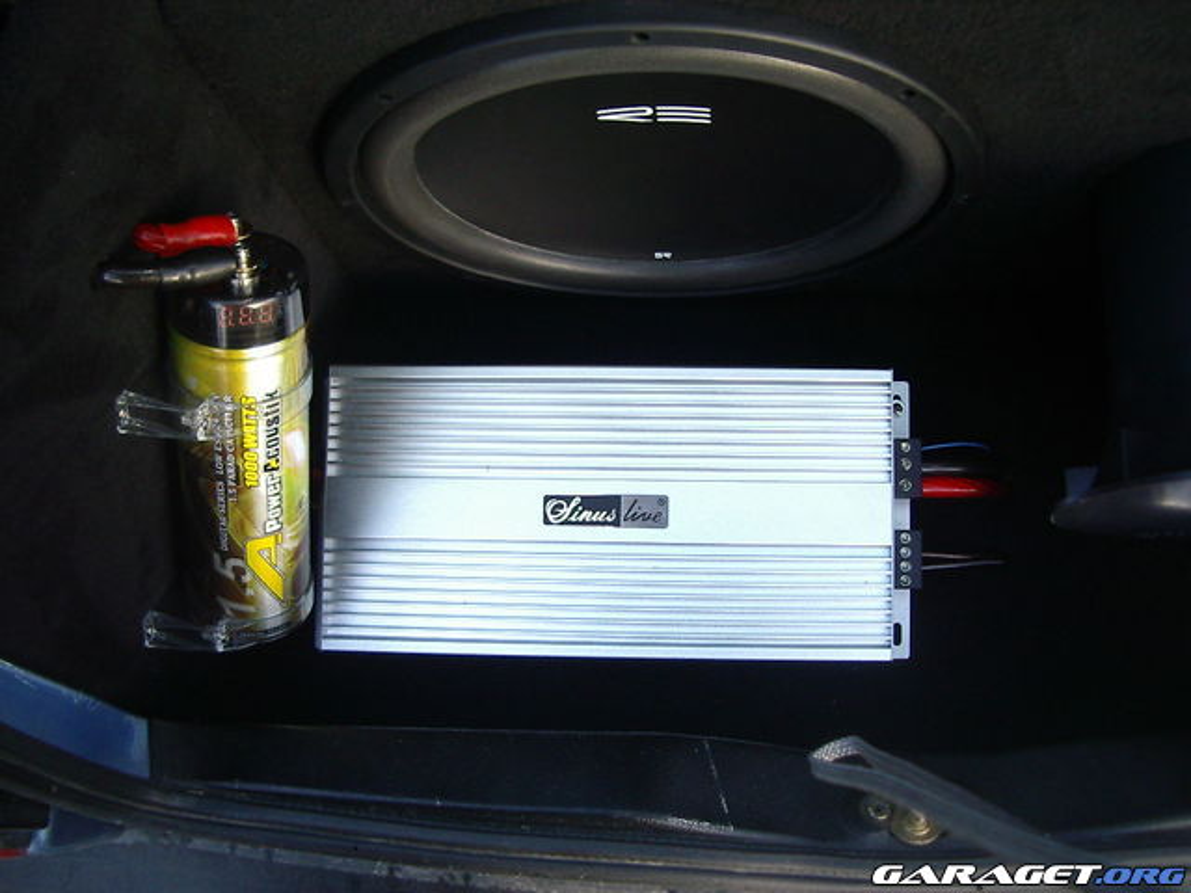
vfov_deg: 37.7
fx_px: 1307
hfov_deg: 49.0
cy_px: 446
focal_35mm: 38
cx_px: 596
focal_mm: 5.8
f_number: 2.6
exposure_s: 1/80
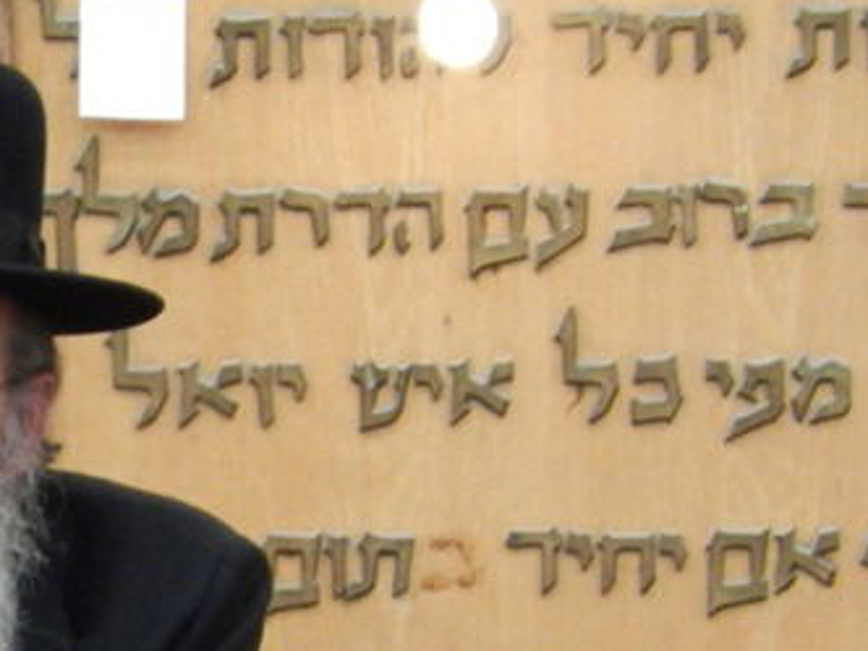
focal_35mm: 1025
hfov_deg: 1.9
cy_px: 643
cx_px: -131
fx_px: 25702
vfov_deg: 1.5
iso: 500
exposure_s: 1/30
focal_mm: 59.5
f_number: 6
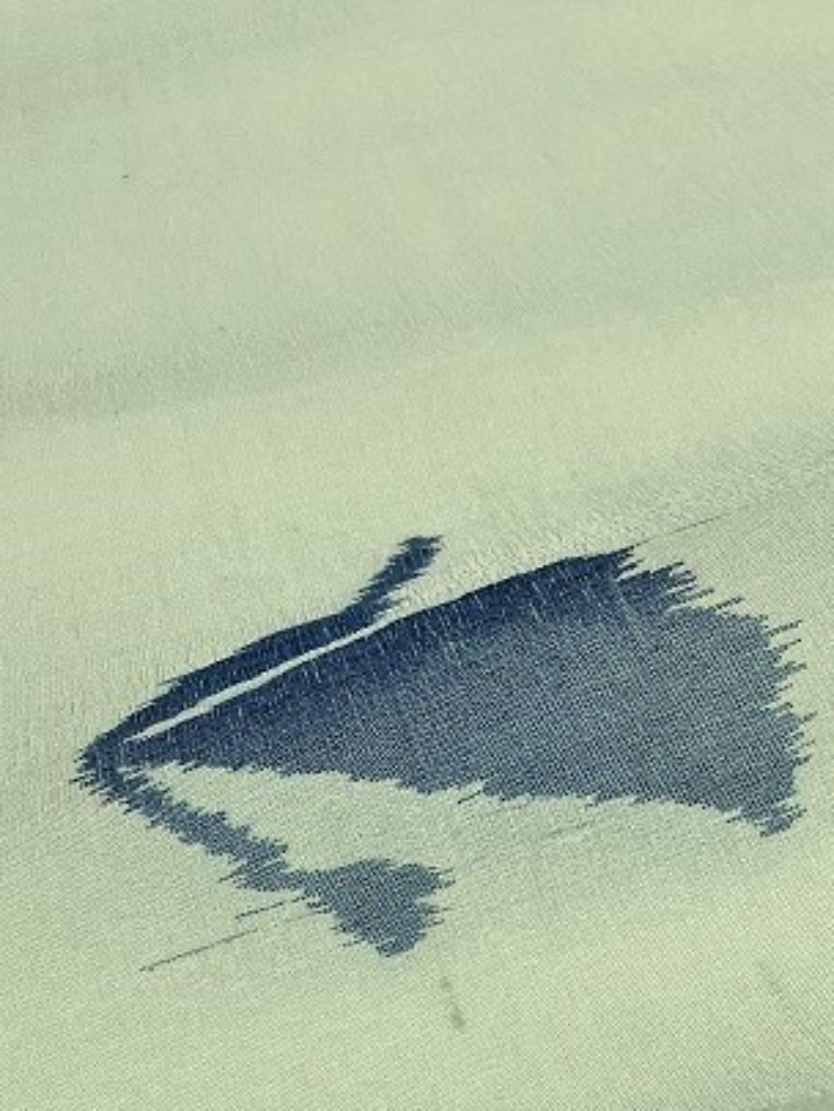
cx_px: 573
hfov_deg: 24.7
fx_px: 1894
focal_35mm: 59
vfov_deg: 30.5
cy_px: 1101
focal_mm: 3.99
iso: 50
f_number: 1.8
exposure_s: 1/277
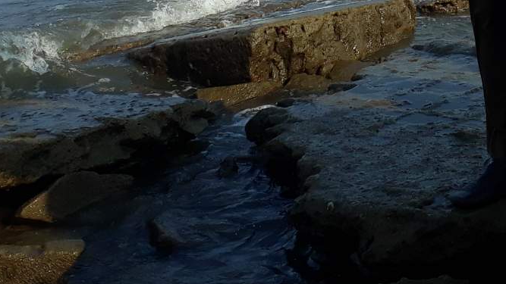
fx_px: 1221
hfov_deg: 22.2
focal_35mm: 91
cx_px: 548
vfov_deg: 11.9
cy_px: -275
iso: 40
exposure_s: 1/1511
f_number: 1.9
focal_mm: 3.6
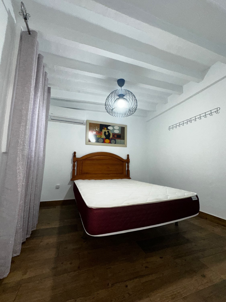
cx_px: 113
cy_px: 151
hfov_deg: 85.7
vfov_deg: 102.1
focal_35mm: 14
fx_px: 122
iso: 125
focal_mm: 2.22
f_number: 2.2
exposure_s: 1/100
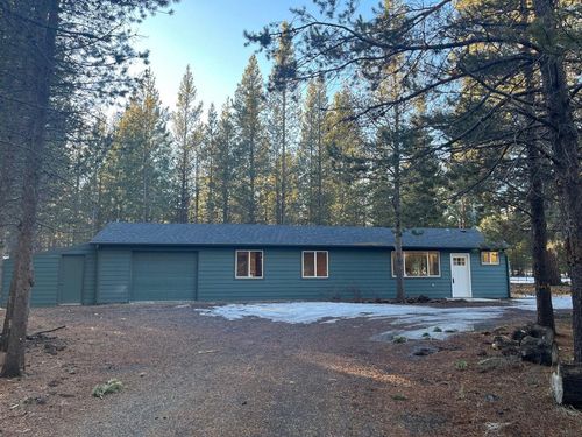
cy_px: 218
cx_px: 291
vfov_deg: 53.1
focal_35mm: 26
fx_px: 437
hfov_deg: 67.3
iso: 40
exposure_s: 1/179
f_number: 1.6
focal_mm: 5.1
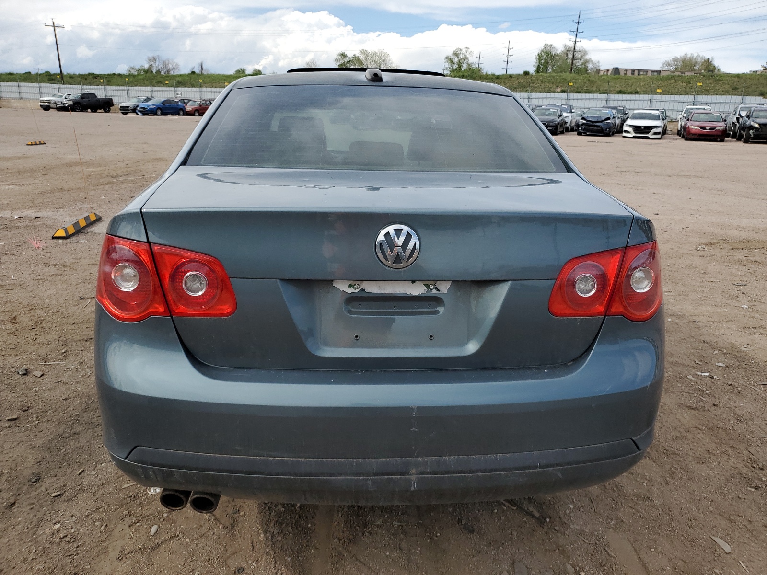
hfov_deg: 67.3
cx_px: 384
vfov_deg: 53.1
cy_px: 288
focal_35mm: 26
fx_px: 576
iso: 50
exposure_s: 1/2500
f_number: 1.5
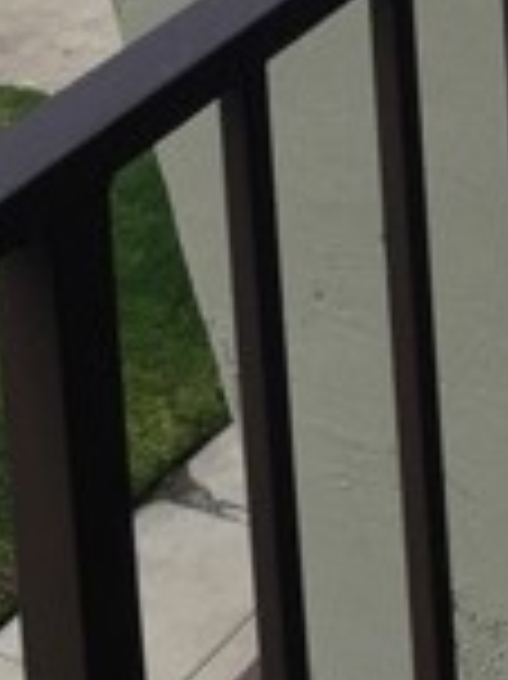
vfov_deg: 13.4
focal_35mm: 123
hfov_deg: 11.9
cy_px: -734
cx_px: 521
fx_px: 2410
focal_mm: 4.15
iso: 32
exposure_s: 1/1276
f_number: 2.2
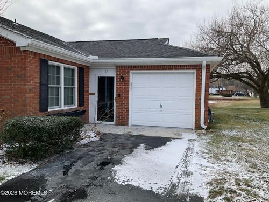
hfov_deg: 61.7
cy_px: 101
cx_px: 134
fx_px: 225
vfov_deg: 48.2
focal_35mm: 29
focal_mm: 3
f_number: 1.8
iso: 16
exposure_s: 1/978
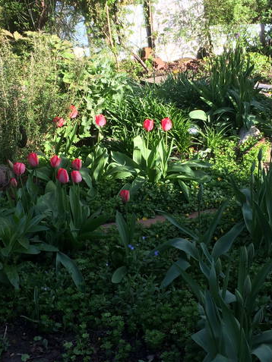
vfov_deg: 39.6
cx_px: 151
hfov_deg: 30.3
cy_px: 176
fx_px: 503
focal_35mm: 48
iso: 32
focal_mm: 4.15
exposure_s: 1/360
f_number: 2.2
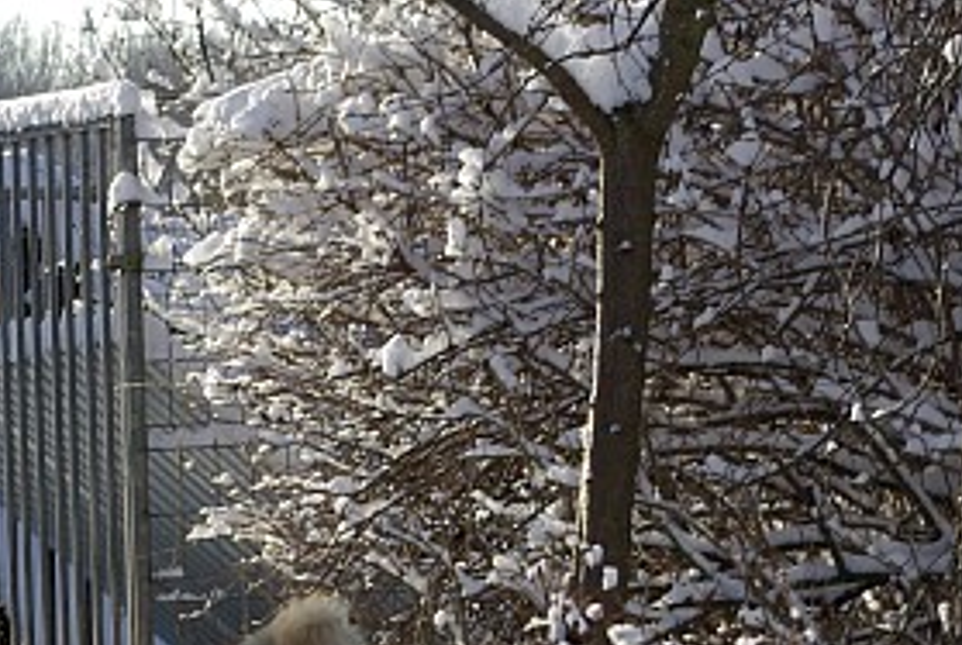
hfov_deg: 8.6
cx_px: -148
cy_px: 752
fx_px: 6328
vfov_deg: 5.8
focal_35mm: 236
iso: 200
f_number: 9.5
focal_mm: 55
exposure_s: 1/250
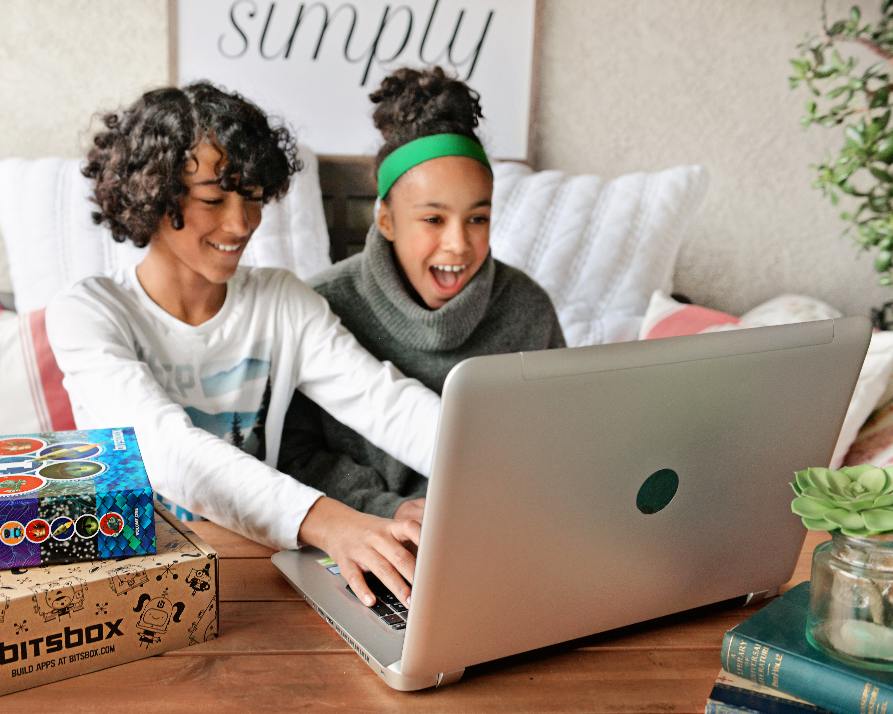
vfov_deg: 37.3
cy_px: 360
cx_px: 373
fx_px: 1057
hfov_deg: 45.6
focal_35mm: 40
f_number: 4.5
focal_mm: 35
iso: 640
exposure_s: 1/80
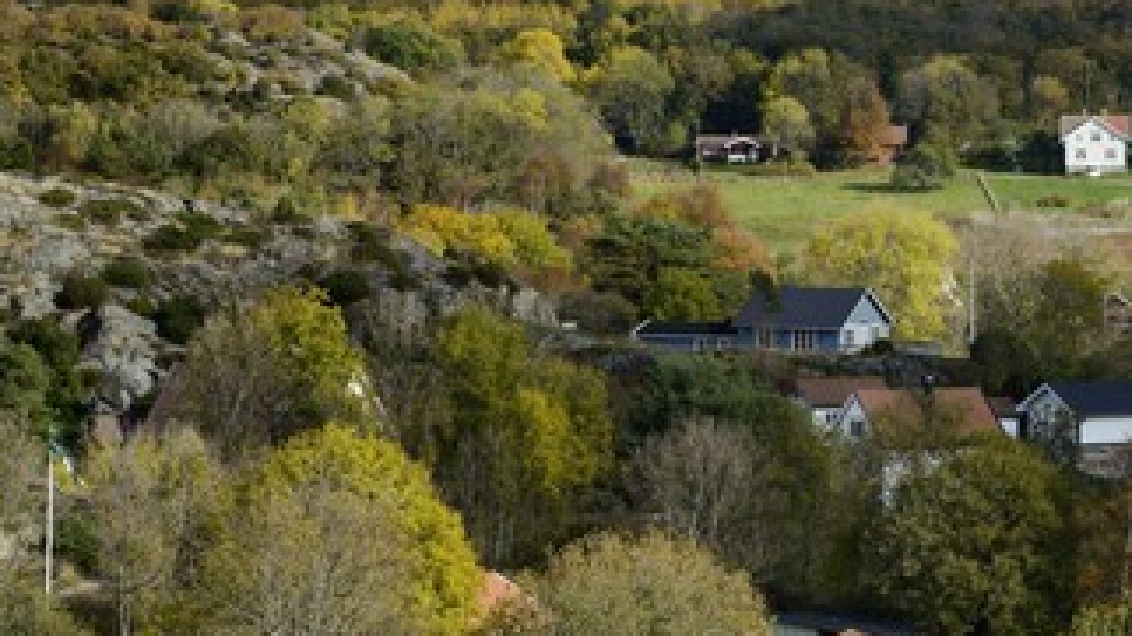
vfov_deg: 4.8
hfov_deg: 8.5
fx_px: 7593
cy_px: 207
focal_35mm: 253
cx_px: 643
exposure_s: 1/400
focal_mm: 185
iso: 200
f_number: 11
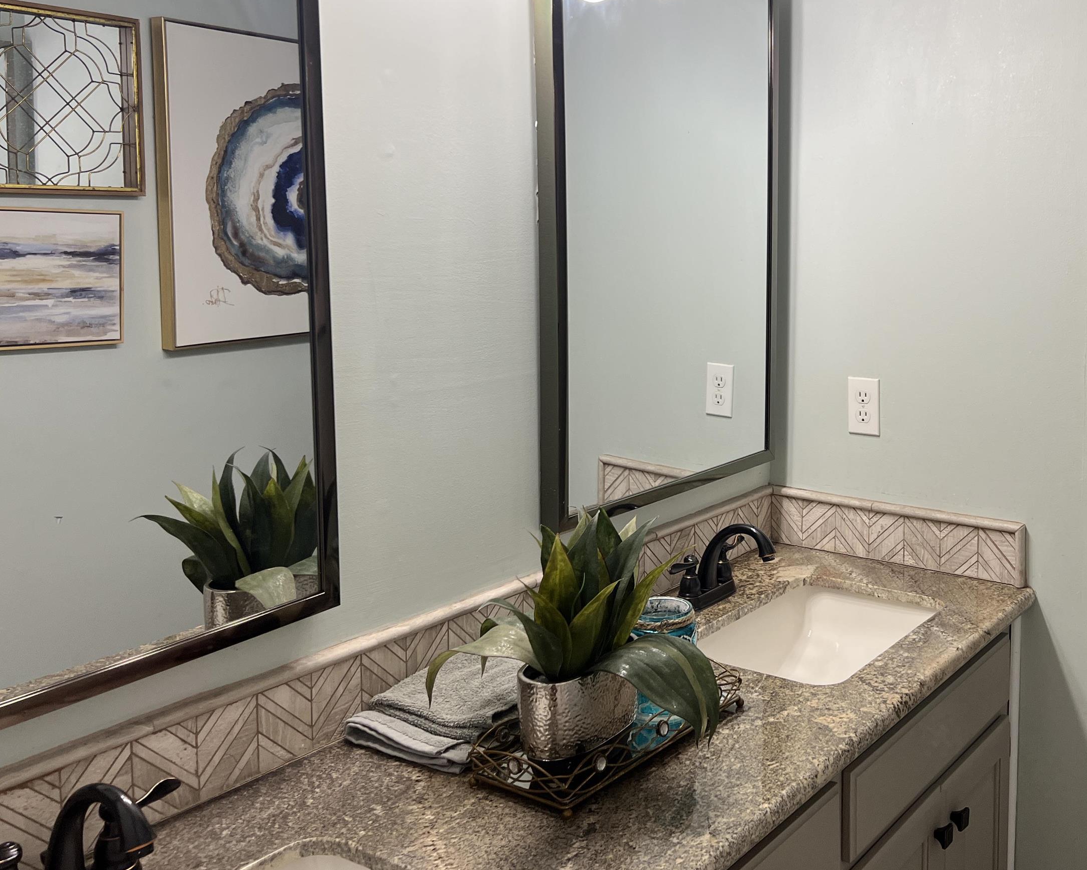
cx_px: 762
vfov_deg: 40.8
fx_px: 1158
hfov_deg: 49.0
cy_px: 317
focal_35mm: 36
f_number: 1.5
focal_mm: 5.7
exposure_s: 1/60
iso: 64
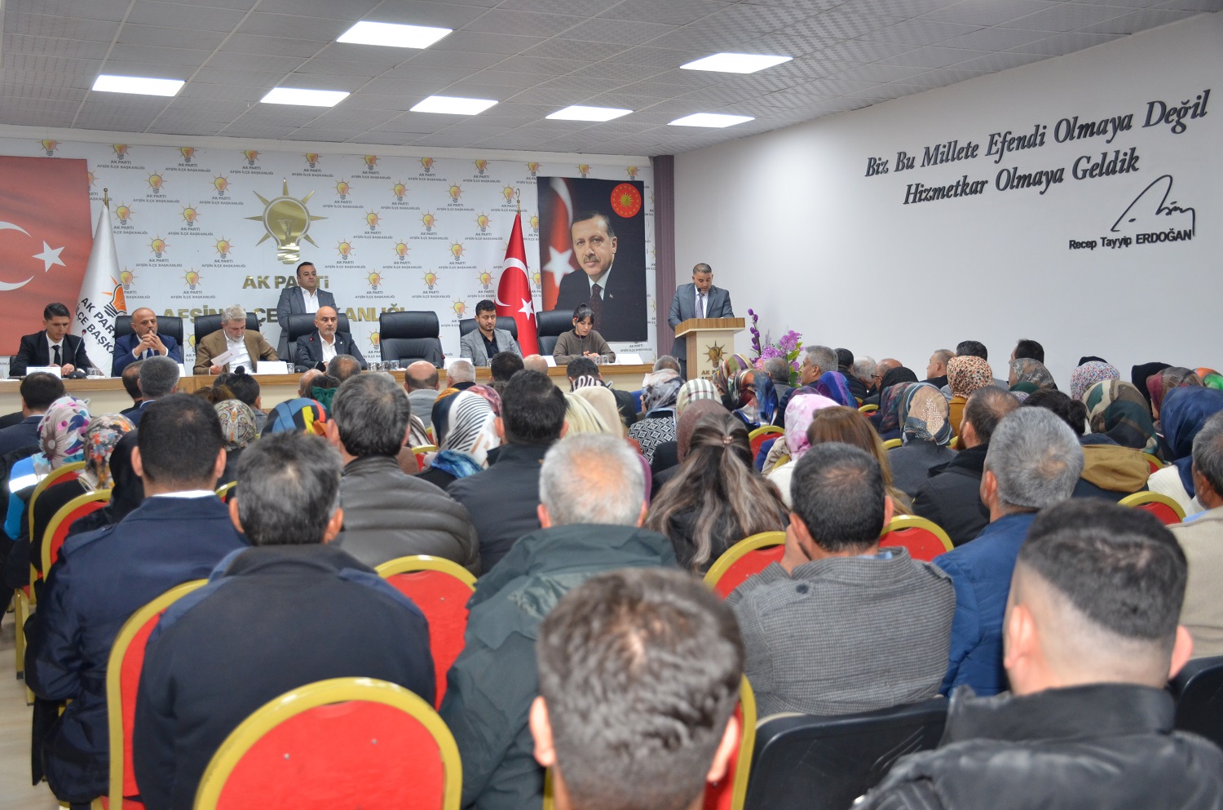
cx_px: 612
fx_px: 1322
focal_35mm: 39
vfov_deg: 34.1
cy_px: 405
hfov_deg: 49.6
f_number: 3.8
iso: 800
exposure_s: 1/60
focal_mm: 26
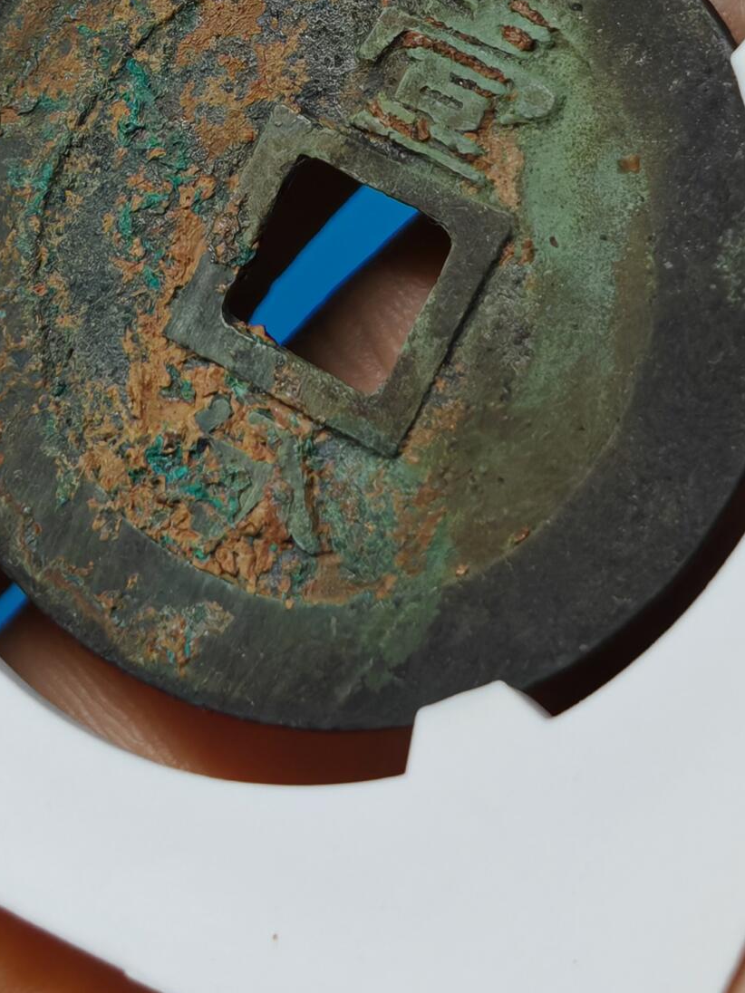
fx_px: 4477
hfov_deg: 9.5
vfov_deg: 12.6
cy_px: 294
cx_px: 415
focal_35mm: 156
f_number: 1.6
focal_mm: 7.62
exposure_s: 1/110
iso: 50
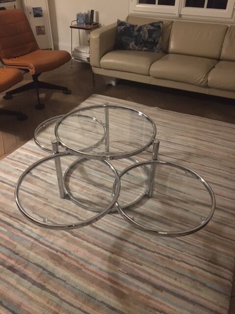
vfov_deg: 61.7
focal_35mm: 29
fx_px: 262
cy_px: 157
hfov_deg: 48.2
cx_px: 118
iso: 640
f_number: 2.2
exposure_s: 1/17
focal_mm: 4.15
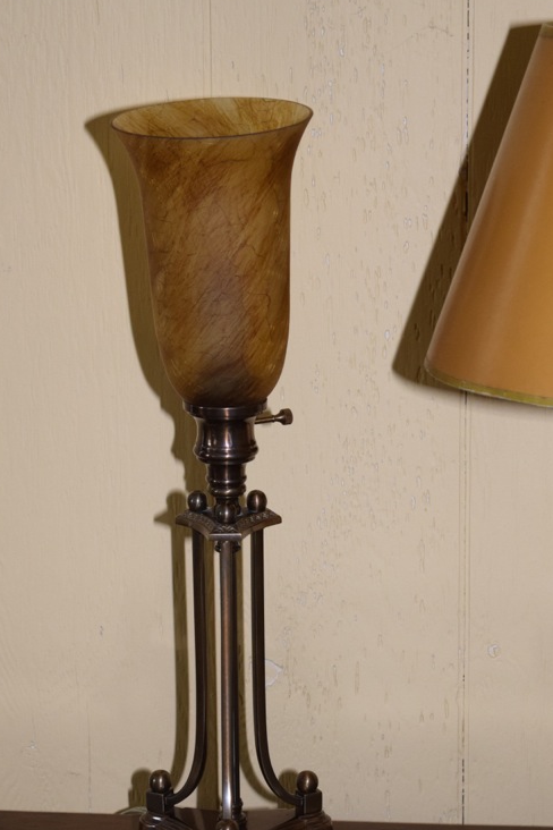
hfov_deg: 12.2
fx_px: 2596
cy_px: 446
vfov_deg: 18.2
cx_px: 218
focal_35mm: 113
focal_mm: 55
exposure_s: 1/60
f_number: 5.6
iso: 1100
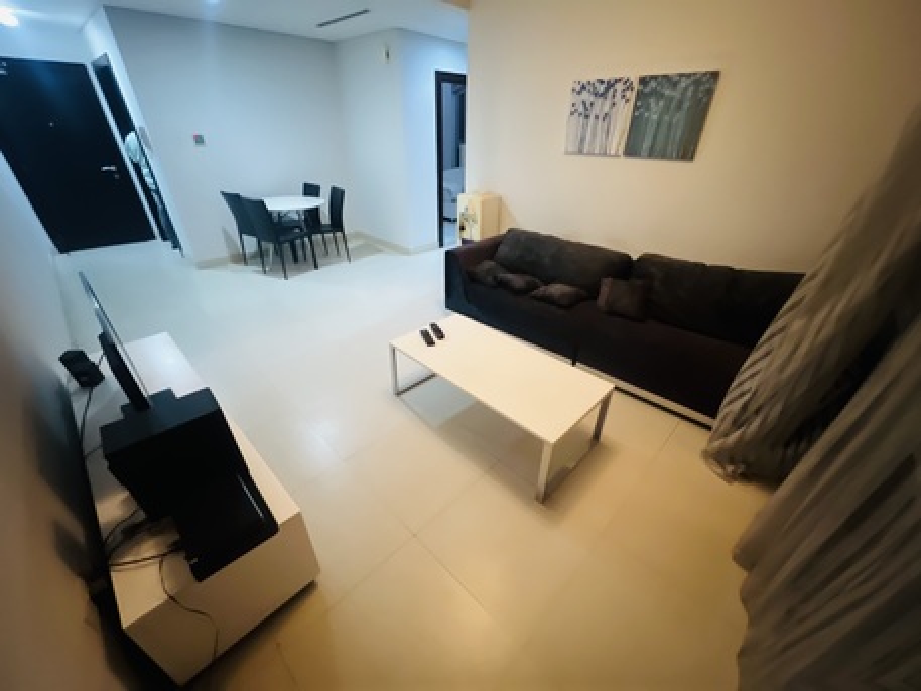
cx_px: 460
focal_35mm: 13
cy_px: 346
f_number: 1.8
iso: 800
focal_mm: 1.57
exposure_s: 1/34
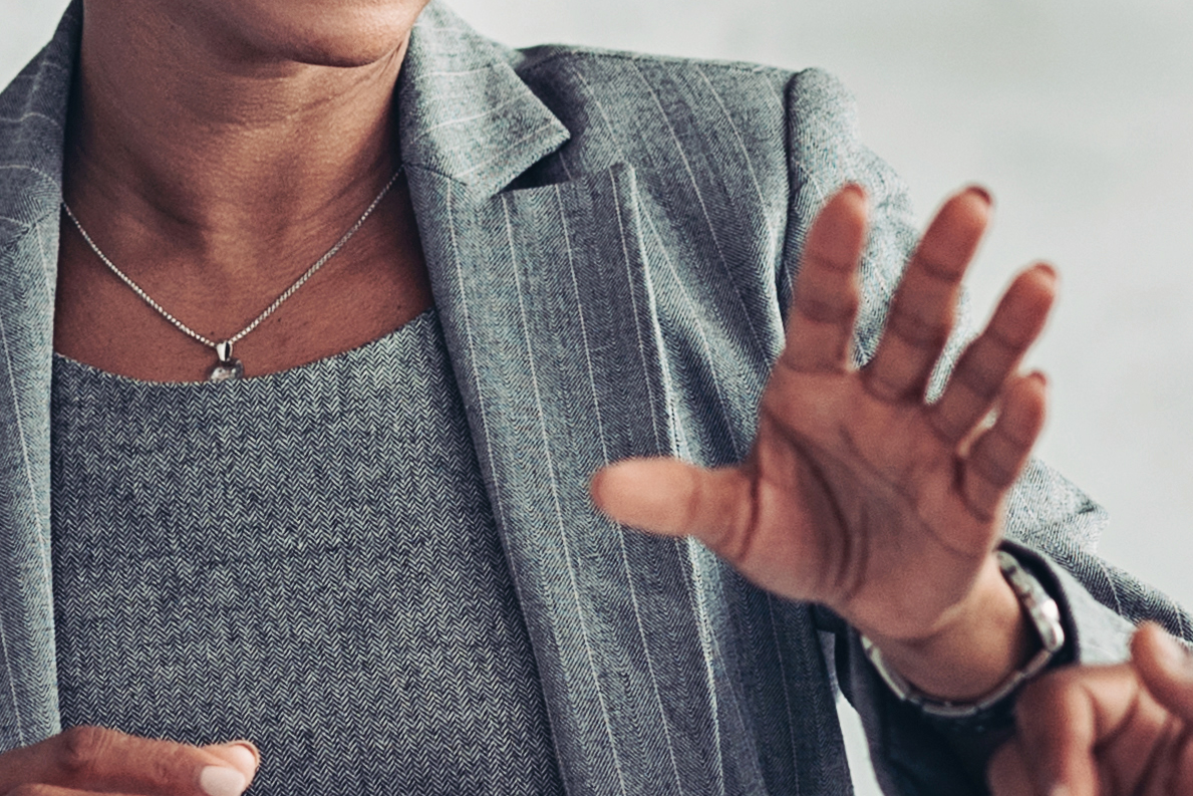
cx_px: 345
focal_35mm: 429
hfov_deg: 4.8
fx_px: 14217
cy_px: 251
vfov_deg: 3.2
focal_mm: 85
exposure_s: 1/1000
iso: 250
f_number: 1.8
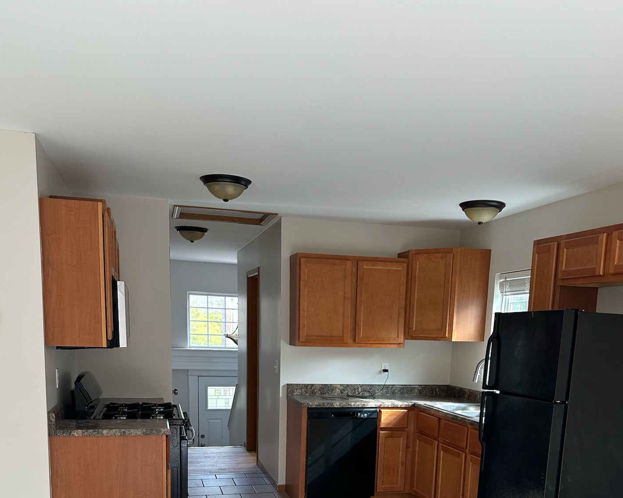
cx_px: 327
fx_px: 627
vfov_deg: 40.7
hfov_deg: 52.8
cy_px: 427
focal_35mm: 34
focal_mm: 6.86
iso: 80
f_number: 1.78
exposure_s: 1/120
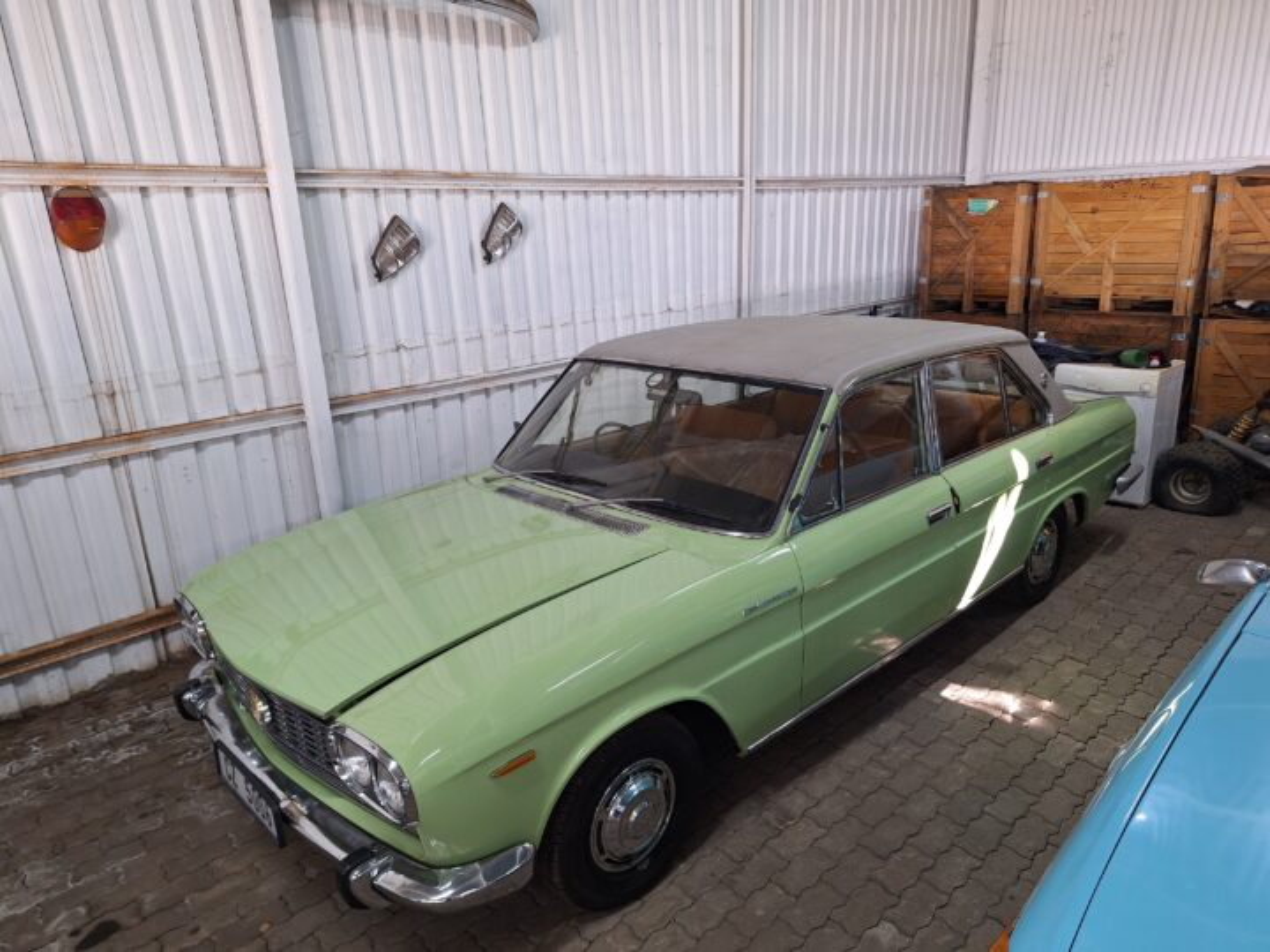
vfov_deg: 58.9
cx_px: 635
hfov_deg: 73.9
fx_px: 844
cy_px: 476
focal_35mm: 23
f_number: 1.8
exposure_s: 1/50
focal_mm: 5.54
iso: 250
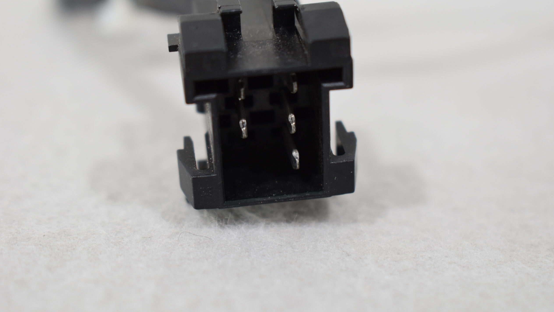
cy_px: 145
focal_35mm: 73
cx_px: 277
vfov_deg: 16.5
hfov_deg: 29.0
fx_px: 1072
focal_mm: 46
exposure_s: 1/60
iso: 500
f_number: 5.6
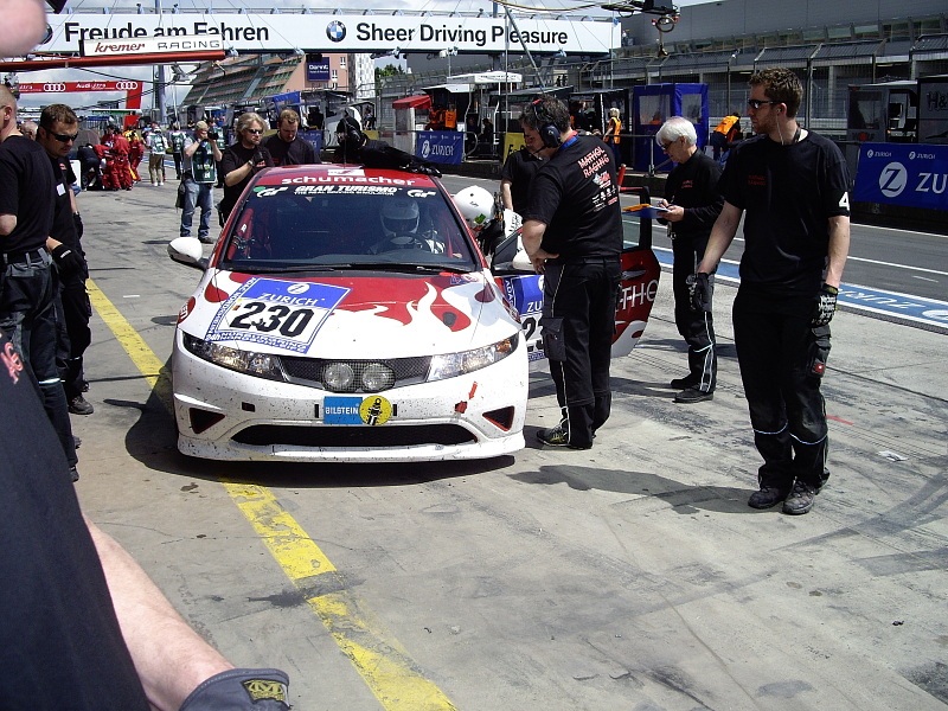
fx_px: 1041
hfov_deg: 49.0
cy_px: 356
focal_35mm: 38
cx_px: 474
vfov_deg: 37.7
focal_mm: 7.9
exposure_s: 1/640
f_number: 5.6
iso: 100
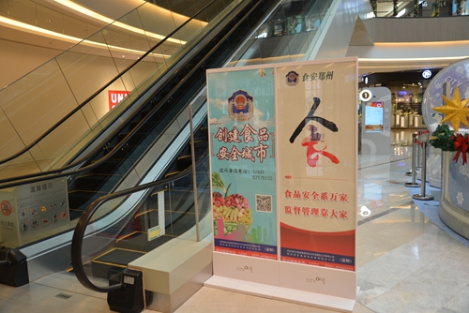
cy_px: 156
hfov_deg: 63.6
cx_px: 234
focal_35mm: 29
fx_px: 378
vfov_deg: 45.0
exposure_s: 1/80
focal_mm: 29
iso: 400
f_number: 4.5
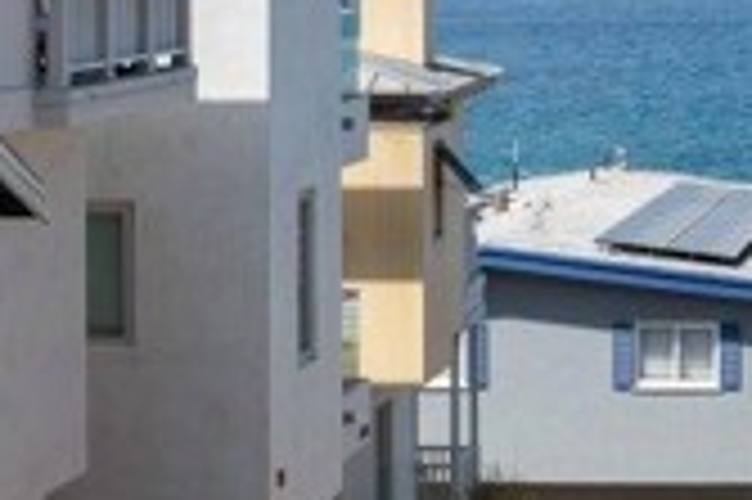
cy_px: -104
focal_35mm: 192
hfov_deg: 10.7
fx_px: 4007
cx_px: 702
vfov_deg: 7.1
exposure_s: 1/2000
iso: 125
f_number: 8
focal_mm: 50
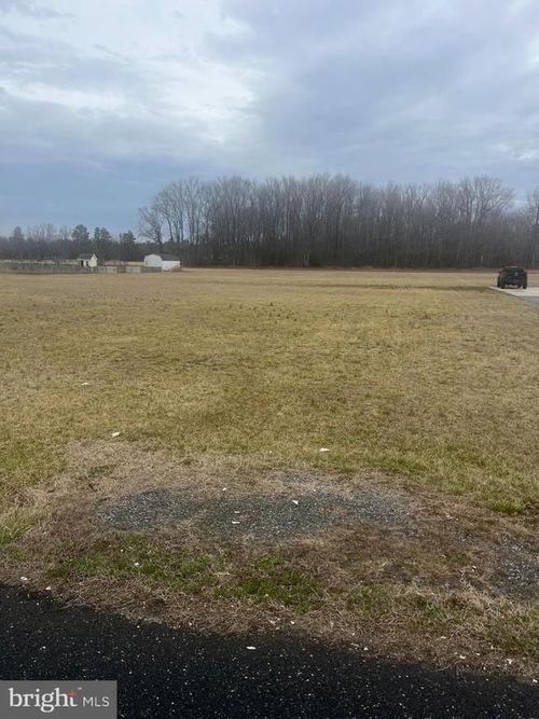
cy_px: 360
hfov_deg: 53.0
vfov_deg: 67.3
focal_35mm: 26
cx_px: 270
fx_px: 540
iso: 50
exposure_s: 1/3215
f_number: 1.6
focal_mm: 5.1
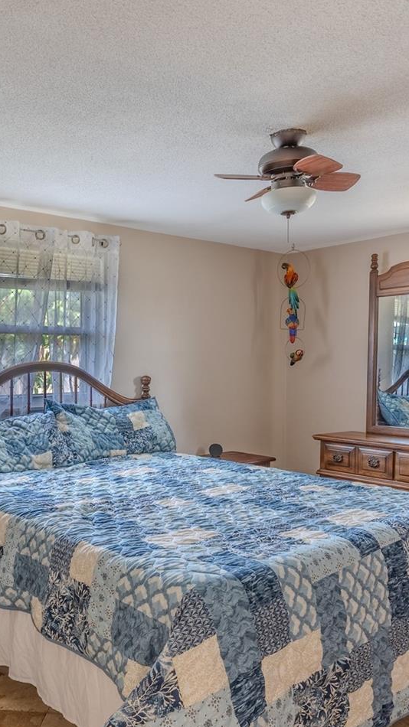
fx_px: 579
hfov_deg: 38.4
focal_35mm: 30
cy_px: 386
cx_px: 128
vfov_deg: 64.3
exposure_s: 1/40
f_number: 8
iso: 100
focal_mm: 17
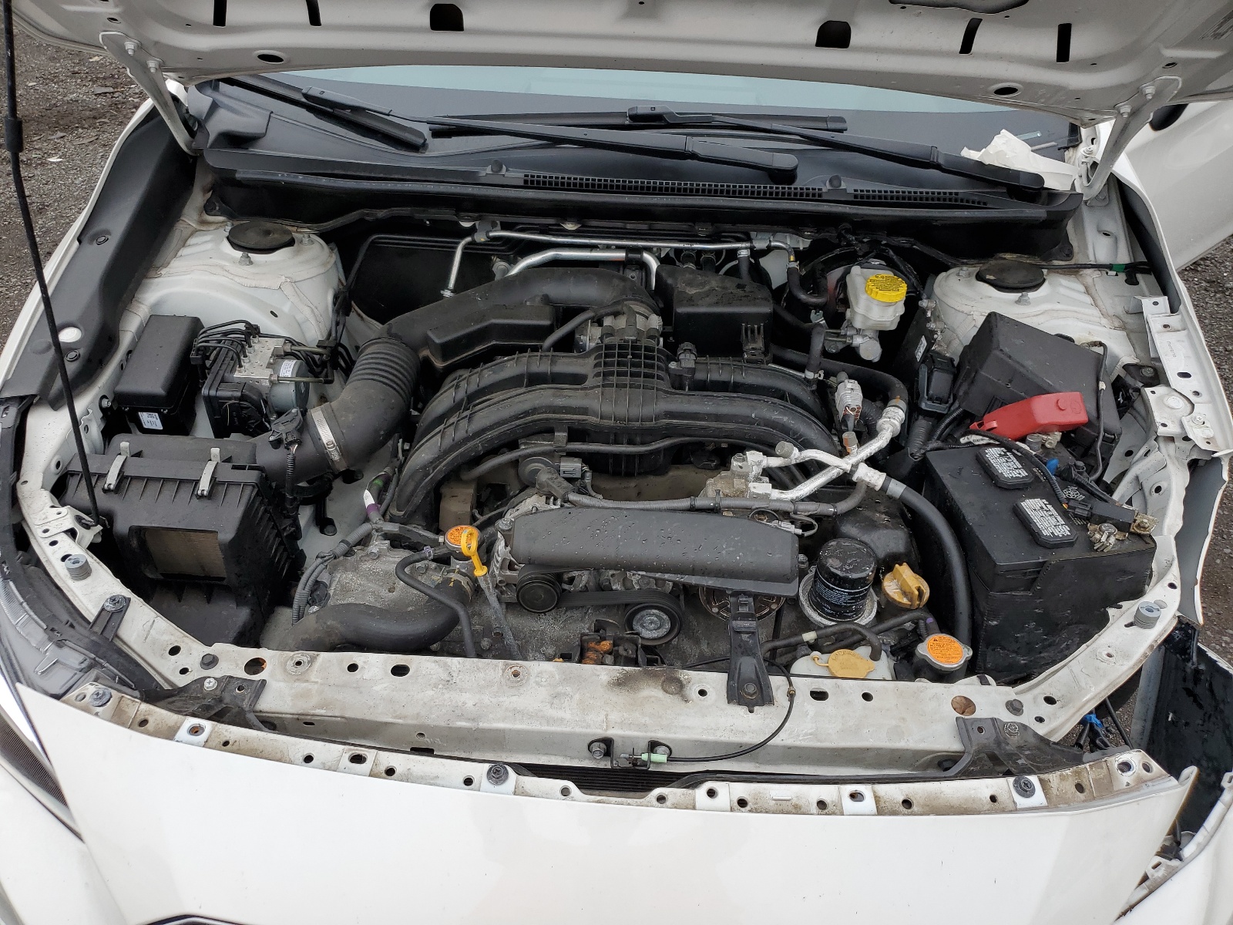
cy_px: 462
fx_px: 926
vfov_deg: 53.1
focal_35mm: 26
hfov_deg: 67.3
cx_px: 616
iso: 50
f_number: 1.5
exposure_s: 1/455
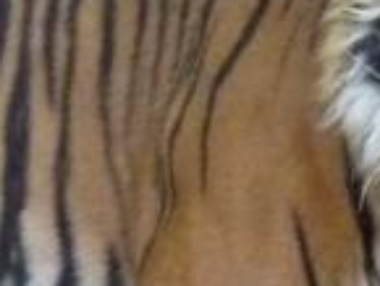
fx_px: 20150
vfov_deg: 0.8
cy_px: 346
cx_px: 238
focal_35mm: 1834
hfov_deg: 1.1
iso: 640
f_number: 3.7
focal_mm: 41.9
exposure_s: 1/250
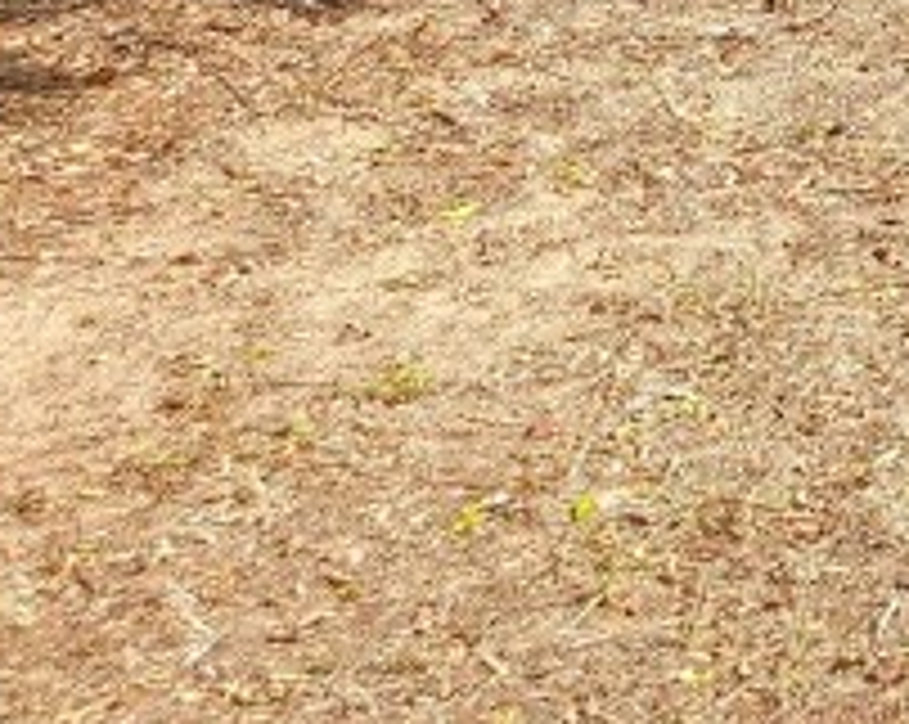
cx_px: 2164
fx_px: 3062
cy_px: -553
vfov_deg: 12.4
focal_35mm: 114
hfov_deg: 13.0
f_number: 1.7
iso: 10
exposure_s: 1/172
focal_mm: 6.3
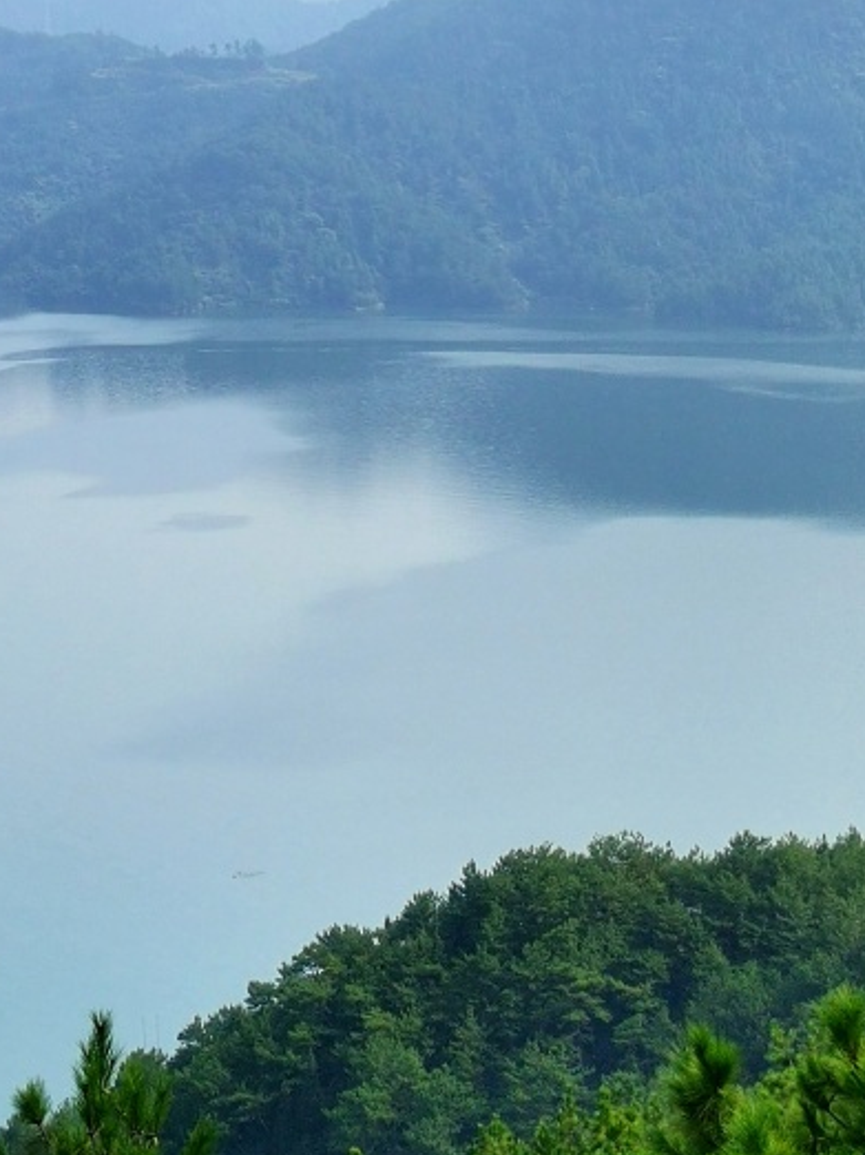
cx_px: 82
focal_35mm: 161
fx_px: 5369
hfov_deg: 9.2
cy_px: 122
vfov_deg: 12.2
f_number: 1.4
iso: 50
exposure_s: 1/1770
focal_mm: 4.66
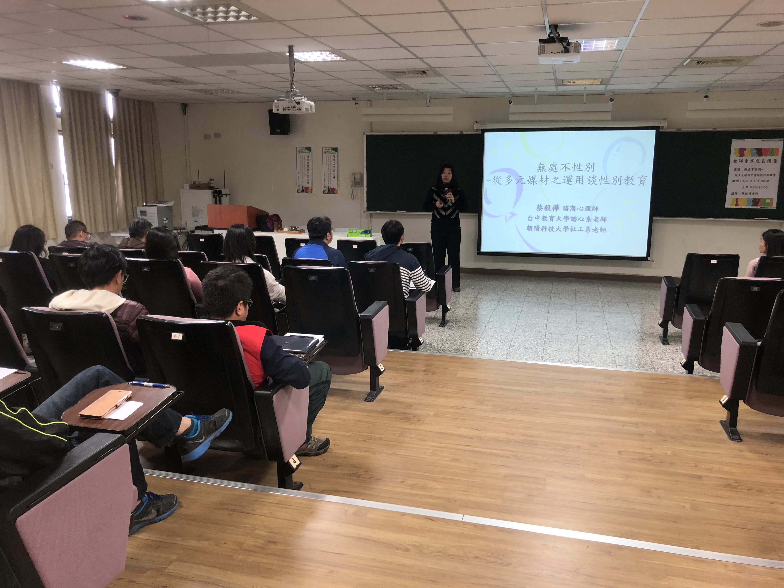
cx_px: 392
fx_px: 634
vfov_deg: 49.7
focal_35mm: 28
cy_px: 294
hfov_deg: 63.4
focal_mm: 4
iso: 32
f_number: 1.8
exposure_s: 1/30
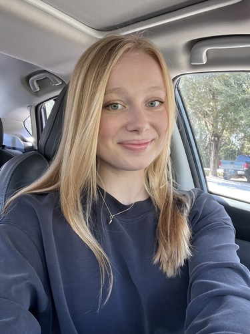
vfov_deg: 60.0
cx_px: 125
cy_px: 167
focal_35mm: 30
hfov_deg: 46.8
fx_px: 289
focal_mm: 2.71
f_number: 2.2
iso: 100
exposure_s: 1/68
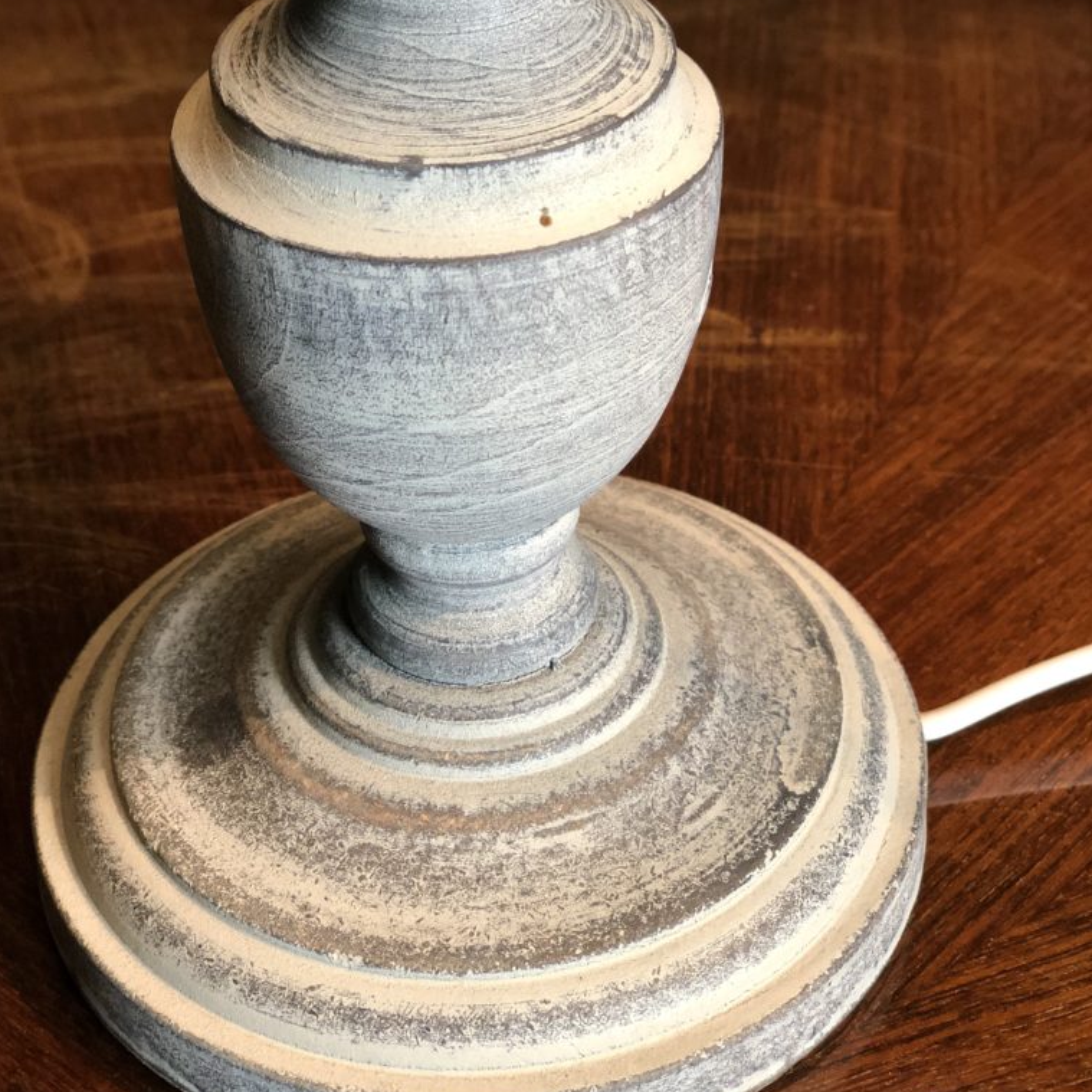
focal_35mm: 62
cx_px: 544
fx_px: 2213
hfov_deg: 27.7
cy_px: 437
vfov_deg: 27.7
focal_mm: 6
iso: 100
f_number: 2.4
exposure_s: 1/33
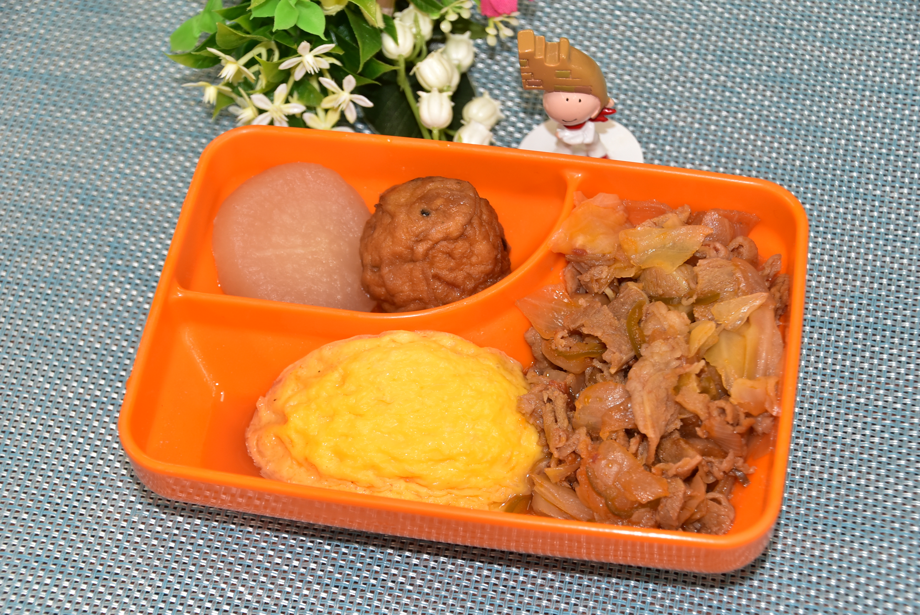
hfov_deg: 22.6
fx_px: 2302
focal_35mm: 90
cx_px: 460
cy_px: 308
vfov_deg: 15.2
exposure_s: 1/60
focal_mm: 60
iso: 400
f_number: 5.3
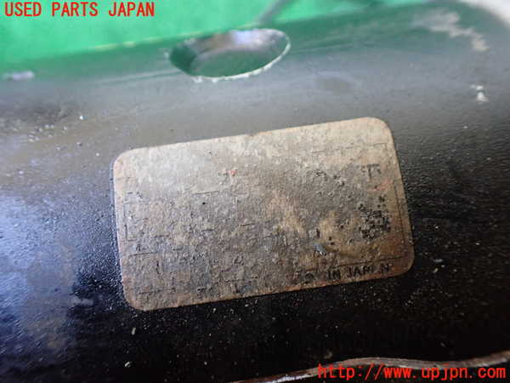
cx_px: 255
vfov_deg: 46.8
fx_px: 442
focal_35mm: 30
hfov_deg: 60.0
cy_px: 192
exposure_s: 1/40
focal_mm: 5.4
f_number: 2.3
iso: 800
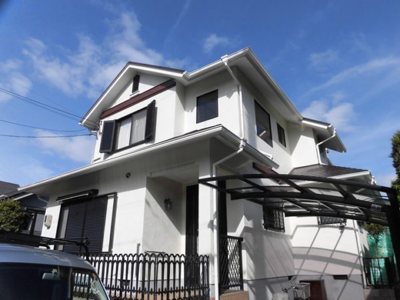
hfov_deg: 71.6
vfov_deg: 56.8
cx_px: 200
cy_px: 150
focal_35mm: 24
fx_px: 277
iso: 100
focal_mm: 4.3
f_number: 7.8
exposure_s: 1/250
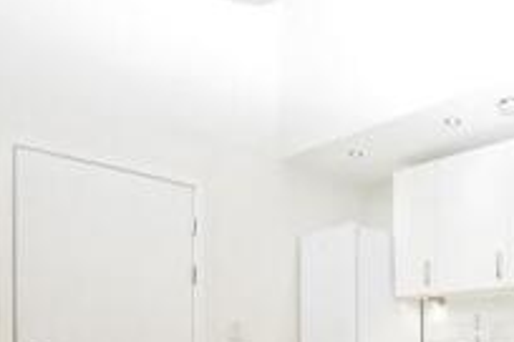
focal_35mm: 35
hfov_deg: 44.9
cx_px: 529
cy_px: 353
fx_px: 500
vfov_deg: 34.0
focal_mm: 10
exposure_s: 1/100
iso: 800
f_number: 5.6
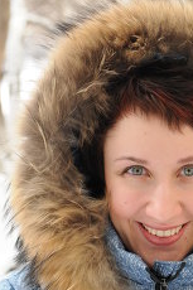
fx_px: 715
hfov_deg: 15.3
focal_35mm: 89
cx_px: 158
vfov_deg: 22.7
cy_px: 224
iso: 200
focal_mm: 35
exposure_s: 1/320
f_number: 2.8
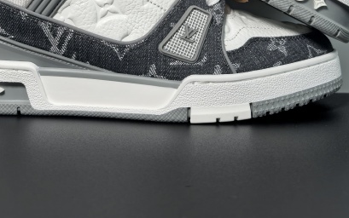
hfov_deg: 36.2
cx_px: 143
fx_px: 533
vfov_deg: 21.9
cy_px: -20
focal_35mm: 56
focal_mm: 6.98
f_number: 2
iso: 50
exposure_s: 1/436
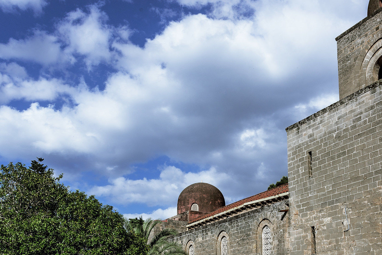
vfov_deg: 32.4
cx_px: 213
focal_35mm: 41
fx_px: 435
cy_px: 172
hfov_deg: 47.3
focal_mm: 24
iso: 100
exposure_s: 1/250
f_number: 13
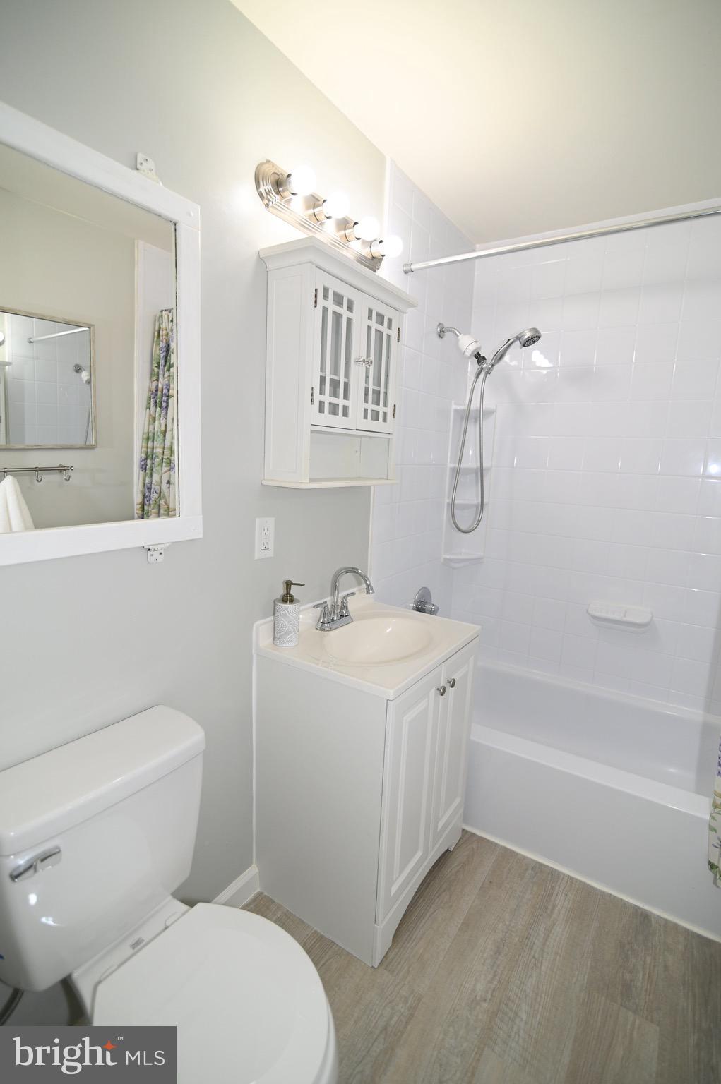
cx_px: 360
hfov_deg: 73.6
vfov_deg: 96.8
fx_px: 482
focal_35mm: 16
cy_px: 542
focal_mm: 16
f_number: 3.2
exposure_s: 1/160
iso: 180
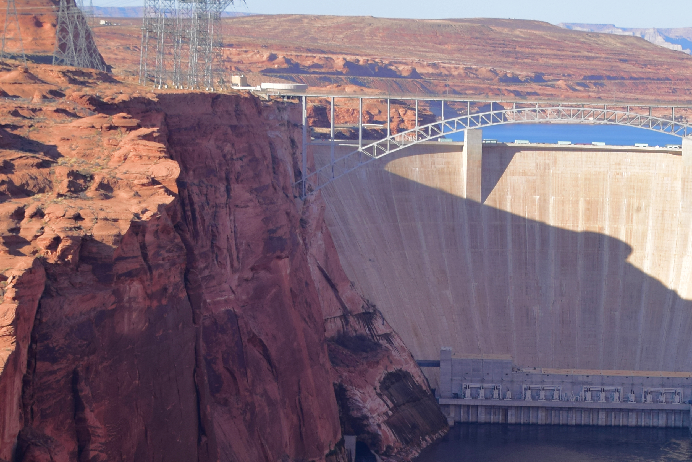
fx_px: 2211
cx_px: 611
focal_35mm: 115
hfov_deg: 17.5
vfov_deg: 11.8
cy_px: 415
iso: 100
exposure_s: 1/320
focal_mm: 32
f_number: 5
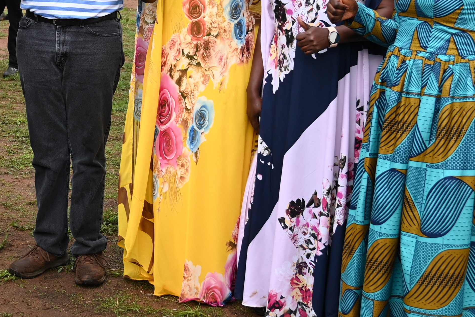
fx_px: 976
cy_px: 77
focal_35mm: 74
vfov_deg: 18.3
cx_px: 42
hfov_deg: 26.4
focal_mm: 24
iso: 100
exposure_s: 1/40
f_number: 4
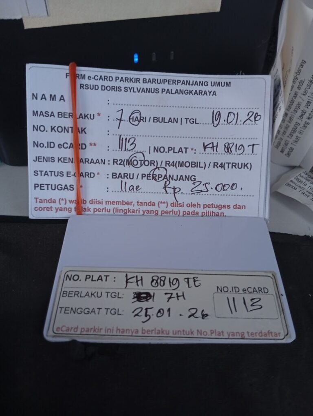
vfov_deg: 65.2
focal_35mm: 27
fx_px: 325
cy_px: 208
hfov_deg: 51.5
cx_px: 156
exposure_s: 1/50
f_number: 1.8
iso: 61
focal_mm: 3.98
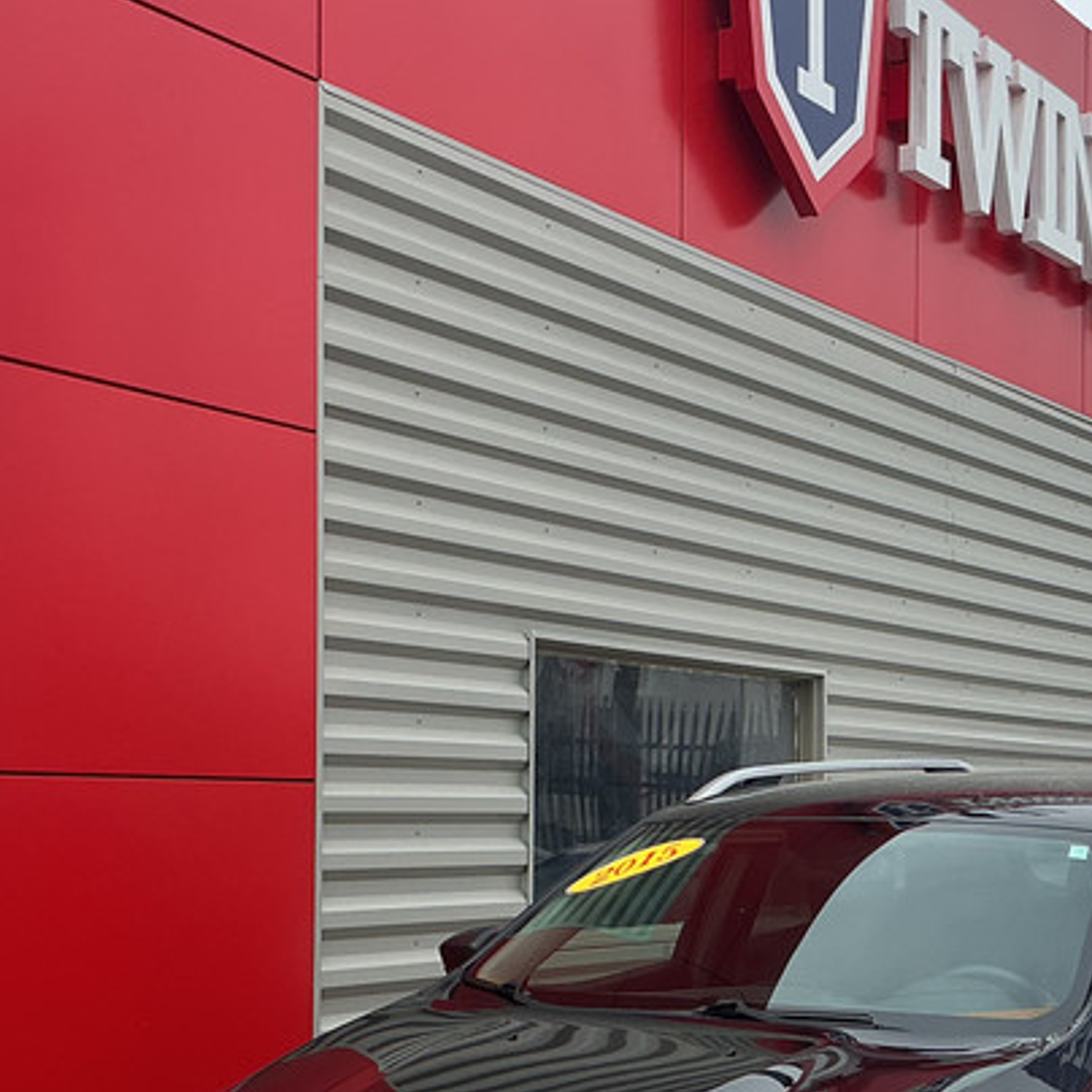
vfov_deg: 26.3
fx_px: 2320
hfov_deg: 26.4
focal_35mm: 65
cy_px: 773
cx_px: 692
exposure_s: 1/606
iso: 25
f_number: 1.8
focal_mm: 3
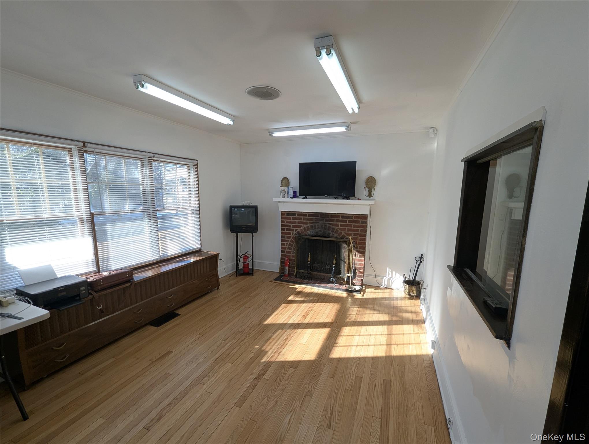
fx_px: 222
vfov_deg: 90.1
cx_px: 294
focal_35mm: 13
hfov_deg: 106.1
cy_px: 222
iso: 39
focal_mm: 1.95
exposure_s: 1/139
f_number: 2.2
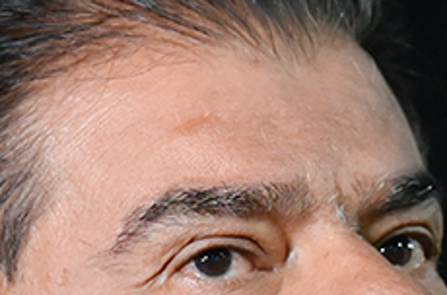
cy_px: 353
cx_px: 346
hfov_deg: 2.6
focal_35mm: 785
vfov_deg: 1.7
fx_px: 9720
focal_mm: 140
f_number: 2.8
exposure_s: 1/160
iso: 5000
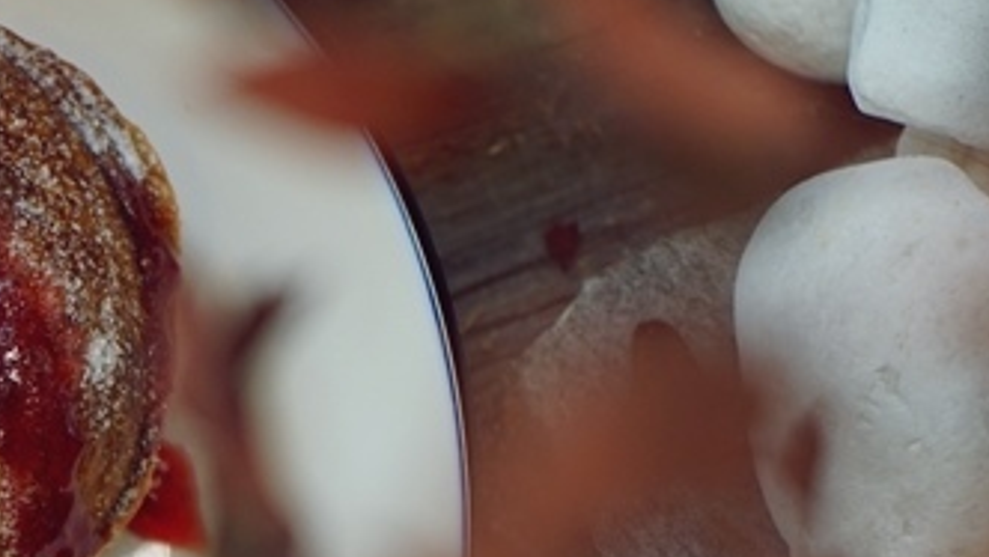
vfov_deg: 7.4
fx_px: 4302
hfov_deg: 12.8
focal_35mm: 164
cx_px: -137
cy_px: 556
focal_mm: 65
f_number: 5.6
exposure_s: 1/80
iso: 400
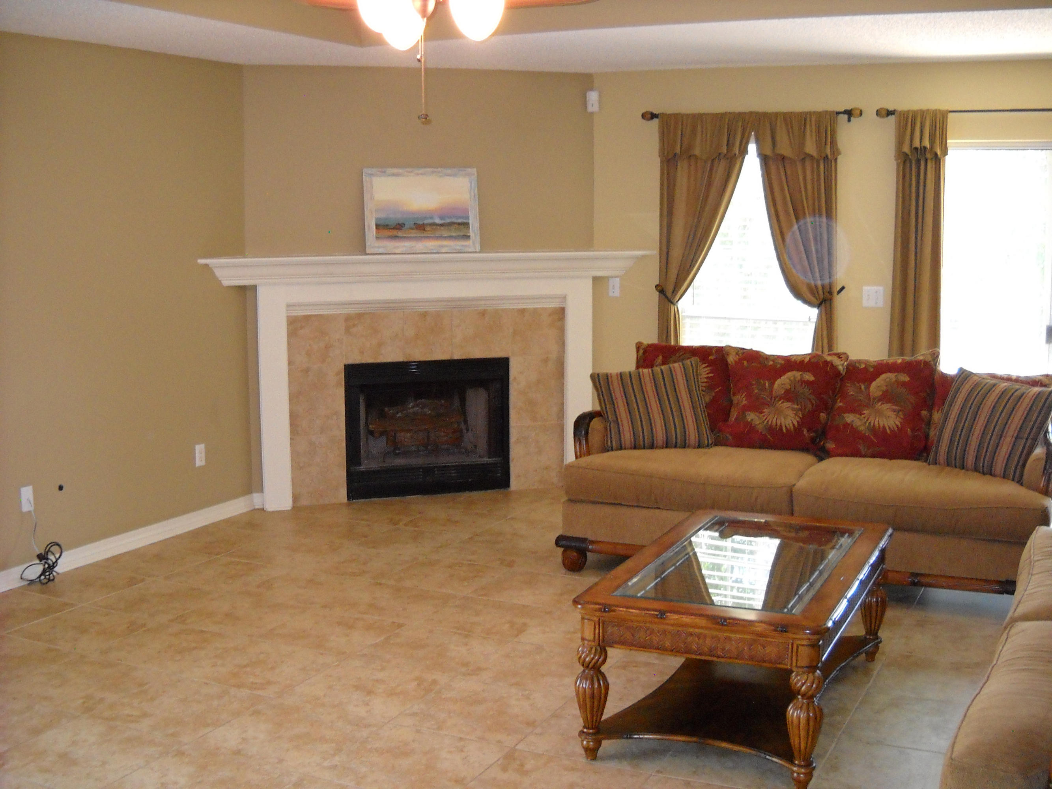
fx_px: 1246
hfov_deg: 45.8
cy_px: 394
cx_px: 526
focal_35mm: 41
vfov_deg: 35.1
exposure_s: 1/30
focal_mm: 6.72
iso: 400
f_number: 3.1
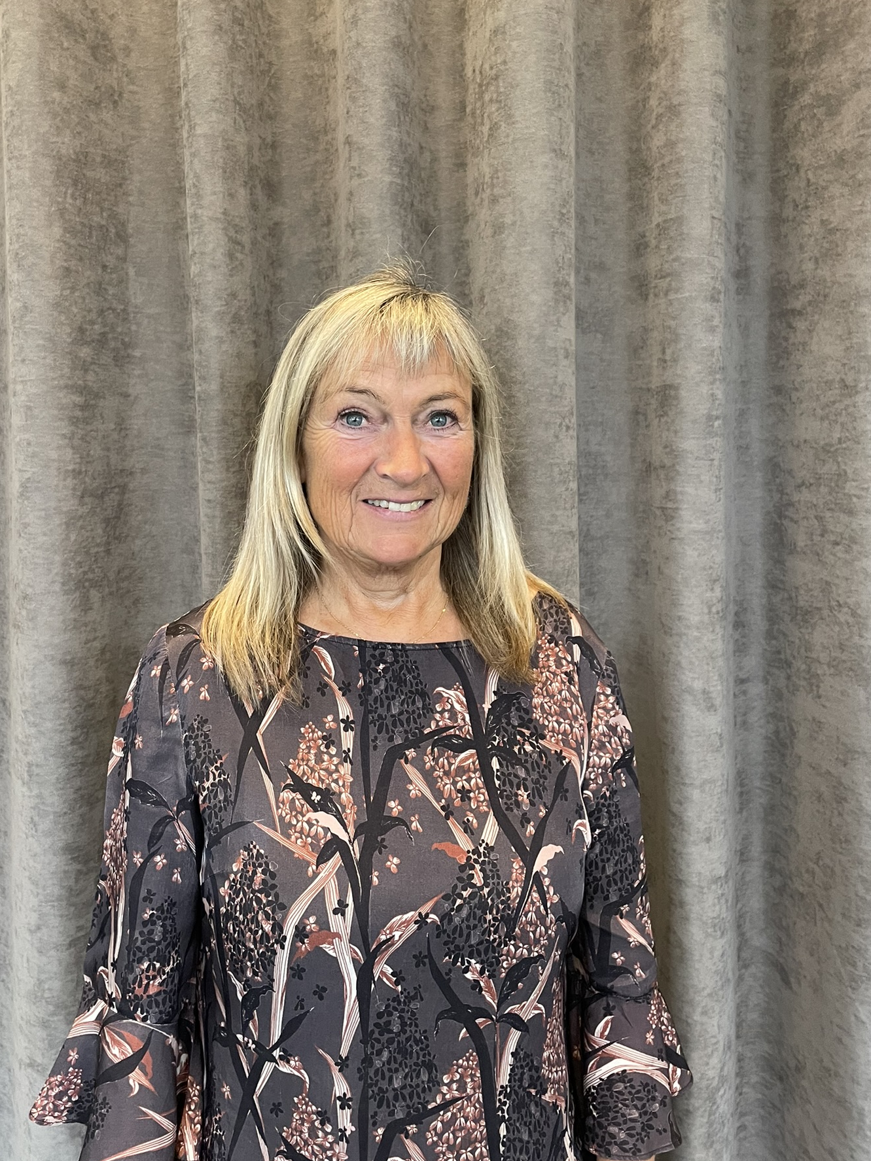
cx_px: 380
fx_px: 1007
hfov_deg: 46.7
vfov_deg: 59.8
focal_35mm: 30
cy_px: 508
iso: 200
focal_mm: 4.2
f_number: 1.6
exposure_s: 1/50
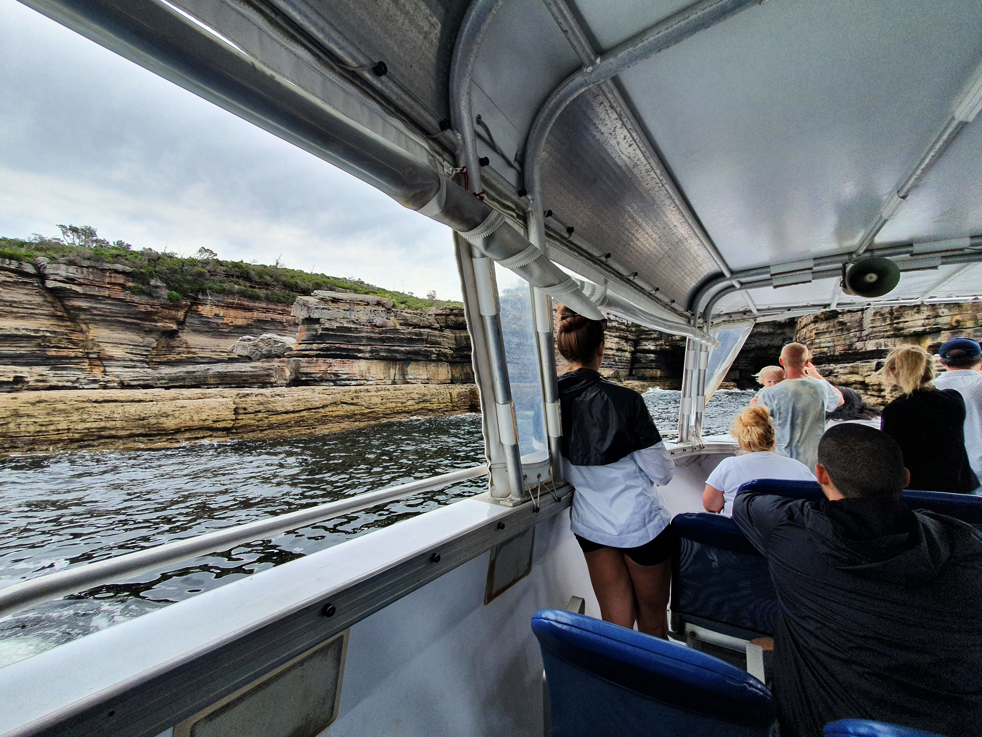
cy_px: 368
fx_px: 369
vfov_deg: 89.9
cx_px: 491
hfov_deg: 106.2
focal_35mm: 13
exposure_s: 1/602
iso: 50
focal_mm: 1.8
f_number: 2.2
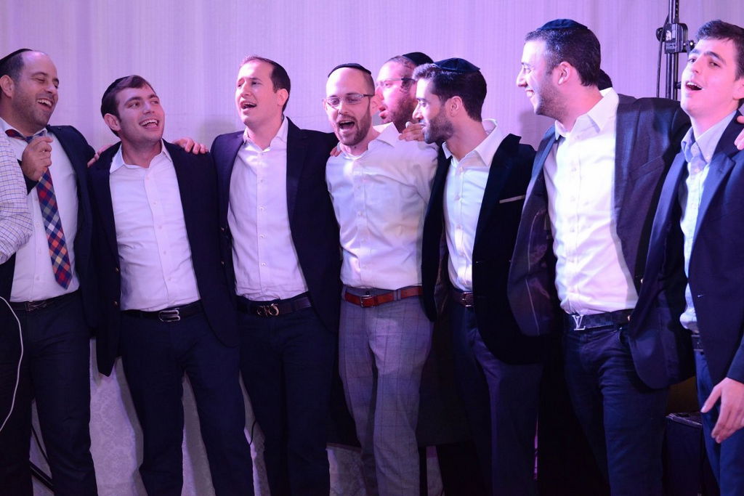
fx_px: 1447
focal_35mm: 70
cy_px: 248
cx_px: 372
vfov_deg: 19.5
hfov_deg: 28.8
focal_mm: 70
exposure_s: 1/100
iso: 4000
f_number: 6.3
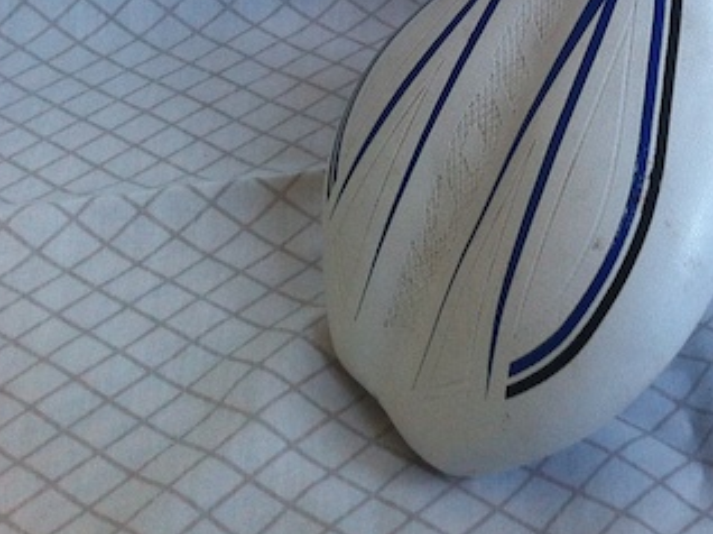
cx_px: 825
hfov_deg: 21.0
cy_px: -96
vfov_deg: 16.1
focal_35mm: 88
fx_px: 1811
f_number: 2.8
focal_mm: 3.85
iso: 80
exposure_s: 1/24
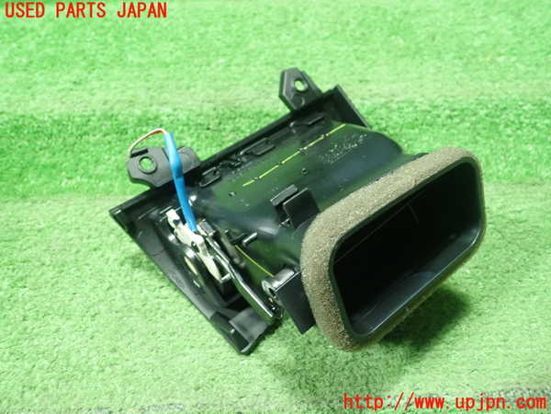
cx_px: 276
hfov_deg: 60.0
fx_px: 478
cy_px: 207
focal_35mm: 30
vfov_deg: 46.8
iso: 800
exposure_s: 1/80
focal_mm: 5.5
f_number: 2.3
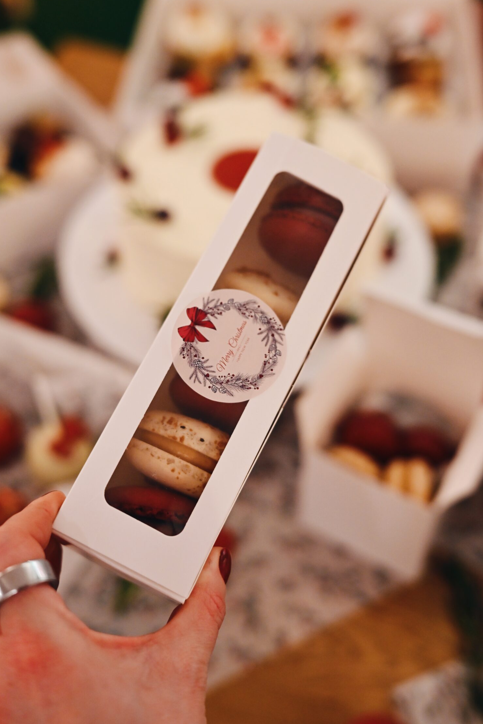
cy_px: 334
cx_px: 206
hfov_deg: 29.2
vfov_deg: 42.7
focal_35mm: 46
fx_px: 926
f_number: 2.8
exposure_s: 1/125
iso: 1800
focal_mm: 40
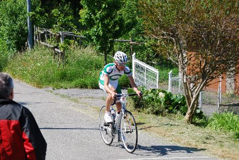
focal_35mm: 129
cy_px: 80
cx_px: 120
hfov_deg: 15.9
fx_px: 857
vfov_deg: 10.7
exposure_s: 1/125
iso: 100
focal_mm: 86
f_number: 9
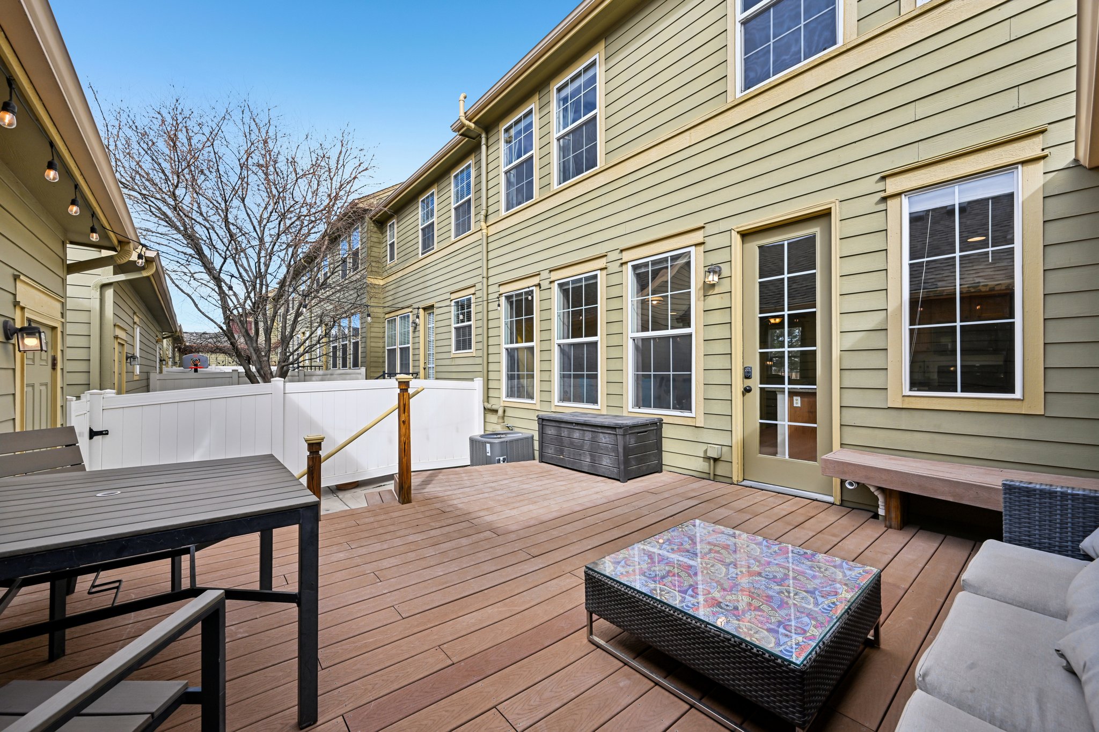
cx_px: 550
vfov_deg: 81.2
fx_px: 427
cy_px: 366
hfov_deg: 104.3
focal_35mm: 14
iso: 64
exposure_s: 1/50
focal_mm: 14
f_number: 11
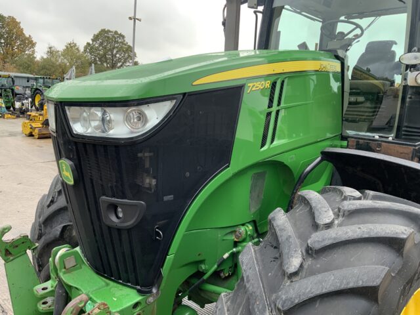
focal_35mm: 29
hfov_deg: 61.7
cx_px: 210
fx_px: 352
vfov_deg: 48.2
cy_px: 158
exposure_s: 1/122
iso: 50
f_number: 1.8
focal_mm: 3
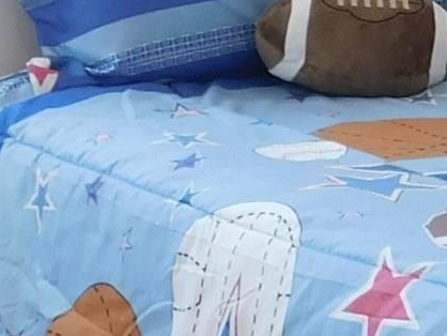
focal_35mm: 169
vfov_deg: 8.3
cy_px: -345
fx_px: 2184
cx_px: 546
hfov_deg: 11.4
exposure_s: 1/60
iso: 125
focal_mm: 4
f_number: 3
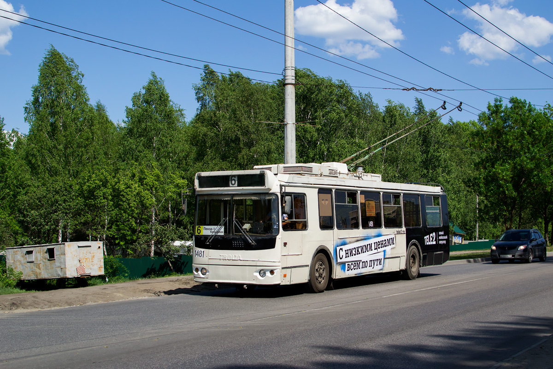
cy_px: 184
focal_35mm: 52
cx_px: 276
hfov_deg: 37.9
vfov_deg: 25.8
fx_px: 806
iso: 200
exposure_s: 1/1000
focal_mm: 35
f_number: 6.3
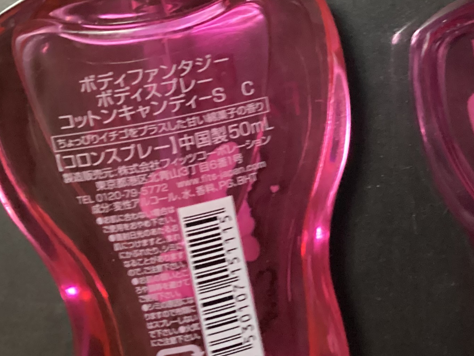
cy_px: 83
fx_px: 1027
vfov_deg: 19.5
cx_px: 418
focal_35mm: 75
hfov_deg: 25.3
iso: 800
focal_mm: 3.3
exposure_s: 1/15
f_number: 2.4
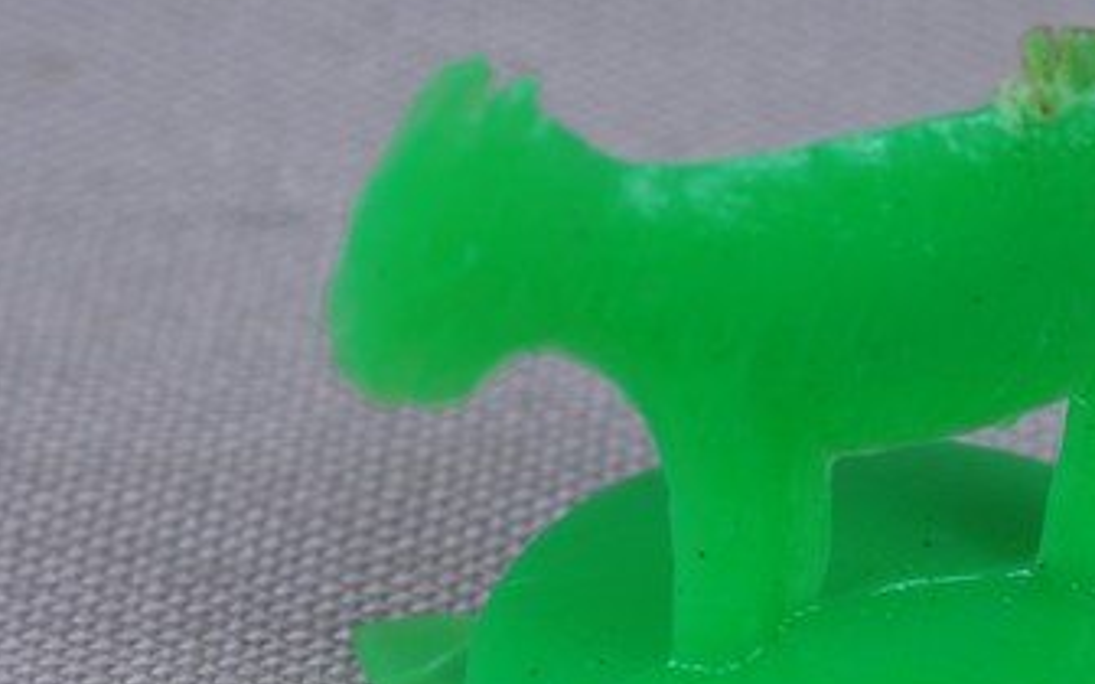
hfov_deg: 11.9
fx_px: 5222
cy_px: 593
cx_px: 860
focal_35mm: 175
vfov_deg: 7.5
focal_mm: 60
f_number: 25
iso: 100
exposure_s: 1/125
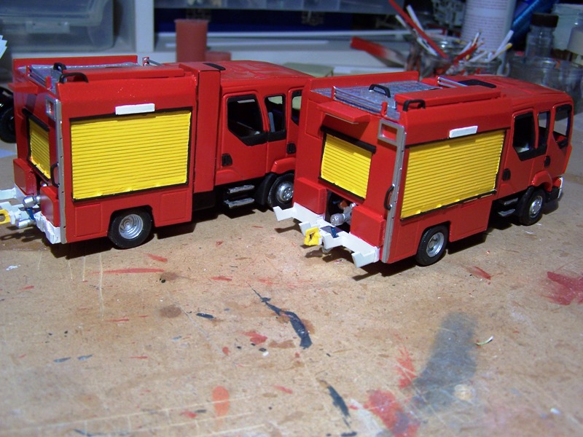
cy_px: 218
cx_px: 292
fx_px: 640
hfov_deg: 49.0
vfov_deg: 37.7
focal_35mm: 38
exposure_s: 1/45
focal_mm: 6.3
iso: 80
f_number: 2.8
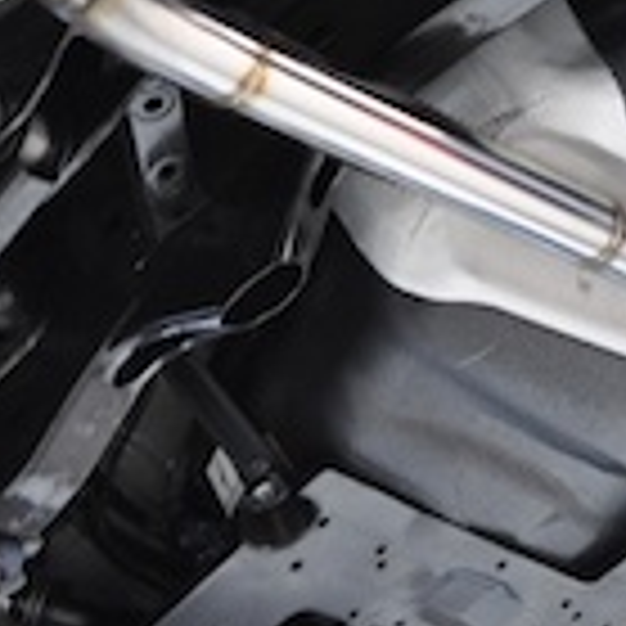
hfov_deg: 16.3
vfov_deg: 16.4
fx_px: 2173
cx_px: 450
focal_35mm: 106
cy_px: 225
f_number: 4.5
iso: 1600
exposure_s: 1/3
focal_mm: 29
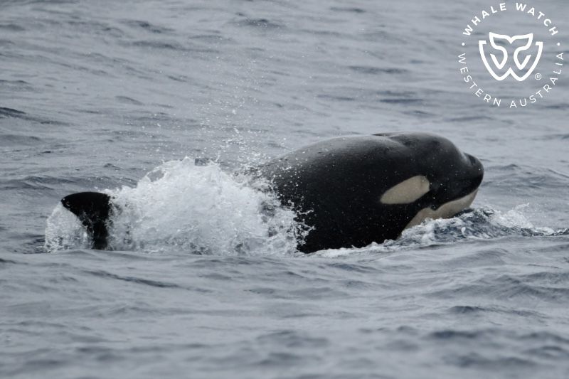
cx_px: 284
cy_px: 190
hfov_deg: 4.3
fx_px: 7585
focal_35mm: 480
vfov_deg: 2.9
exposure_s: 1/8000
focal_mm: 480
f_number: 6.3
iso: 800
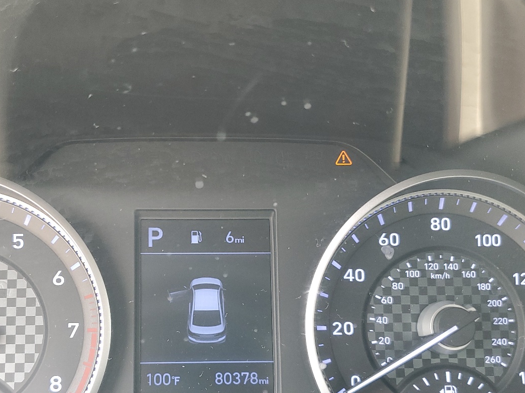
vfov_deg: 35.5
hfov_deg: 46.4
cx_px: 195
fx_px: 607
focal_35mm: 40
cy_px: 268
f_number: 1.5
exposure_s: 1/60.2
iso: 89
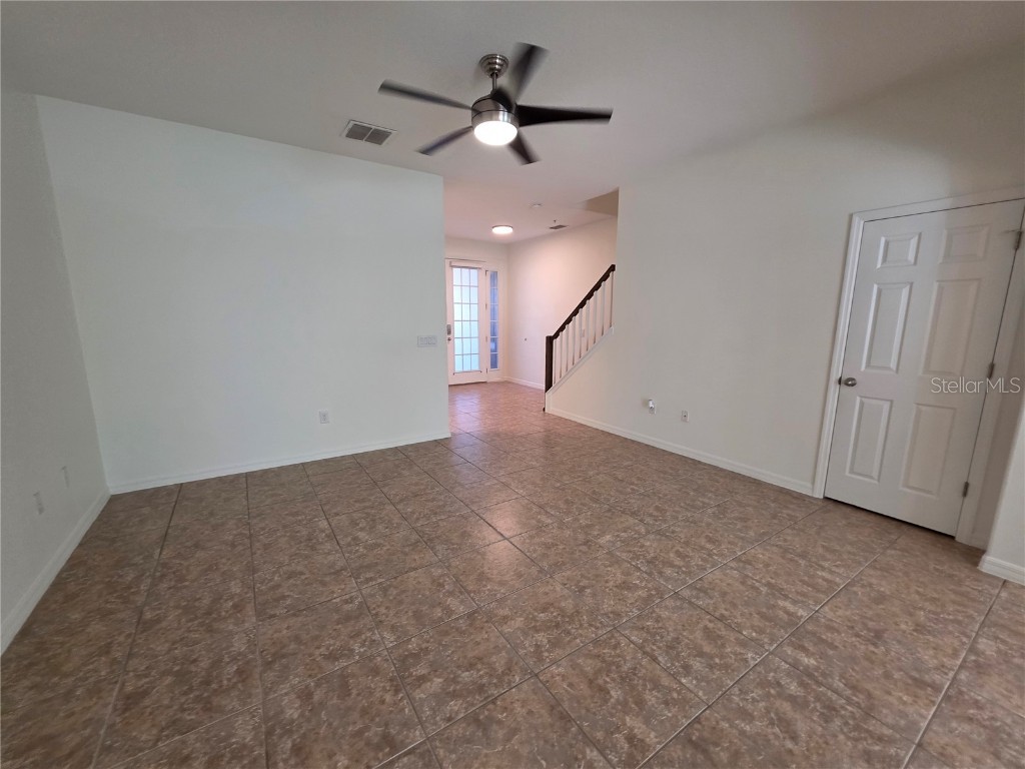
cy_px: 384
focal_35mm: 13
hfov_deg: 106.2
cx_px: 512
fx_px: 385
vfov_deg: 89.9
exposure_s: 1/60
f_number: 1.9
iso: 200
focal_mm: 2.2
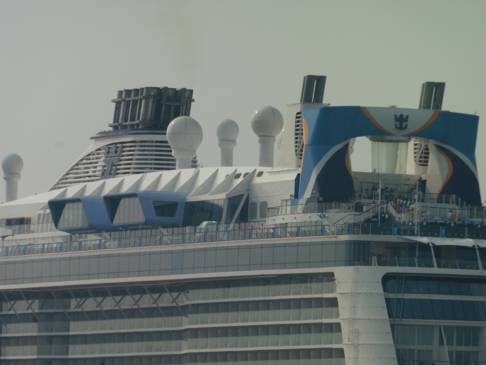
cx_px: 243
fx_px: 6093
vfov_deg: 3.4
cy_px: 182
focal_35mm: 434
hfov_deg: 4.6
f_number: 6.2
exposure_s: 1/1250
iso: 100
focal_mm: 77.4
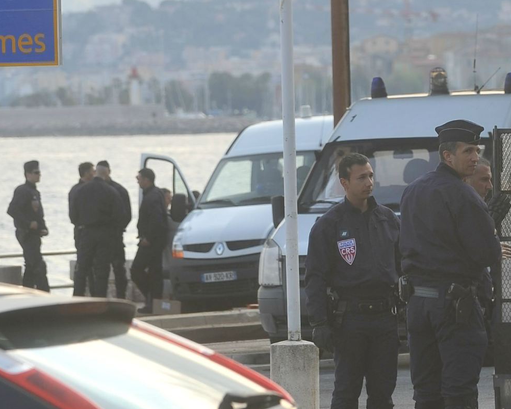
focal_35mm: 440
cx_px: 430
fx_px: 6656
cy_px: 55
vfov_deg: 3.5
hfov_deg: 4.4
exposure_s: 1/320
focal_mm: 150
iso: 200
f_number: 7.1
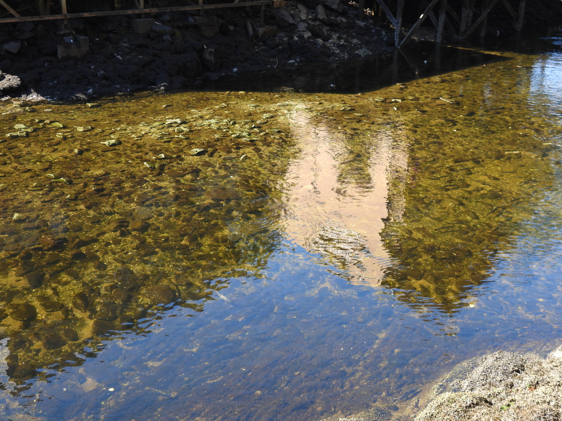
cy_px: 210
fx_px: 763
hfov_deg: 40.4
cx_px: 281
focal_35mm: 47
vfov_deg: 30.9
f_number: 3.2
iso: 100
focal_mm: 8.4
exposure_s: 1/125
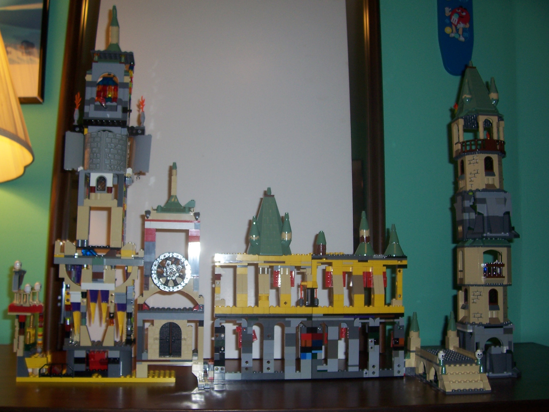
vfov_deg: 41.8
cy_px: 206
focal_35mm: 34
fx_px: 539
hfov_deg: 54.0
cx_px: 274
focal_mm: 5.6
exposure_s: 1/60
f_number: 2.7
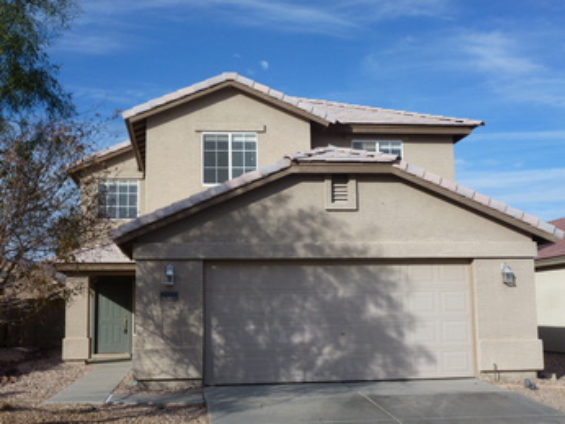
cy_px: 212
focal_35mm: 45
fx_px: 735
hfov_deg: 42.0
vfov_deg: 32.2
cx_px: 282
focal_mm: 8
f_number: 4
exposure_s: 1/1000
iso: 100
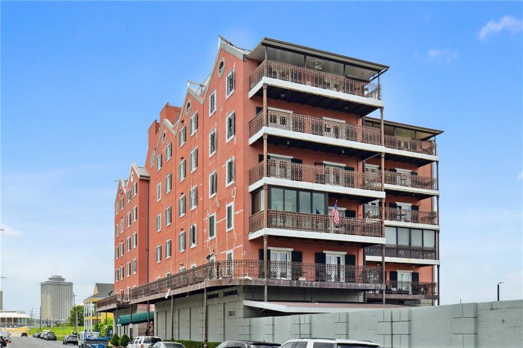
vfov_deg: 36.8
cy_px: 174
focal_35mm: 36
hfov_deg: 53.2
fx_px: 523
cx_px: 262
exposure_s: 1/160
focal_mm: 24
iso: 200
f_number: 11
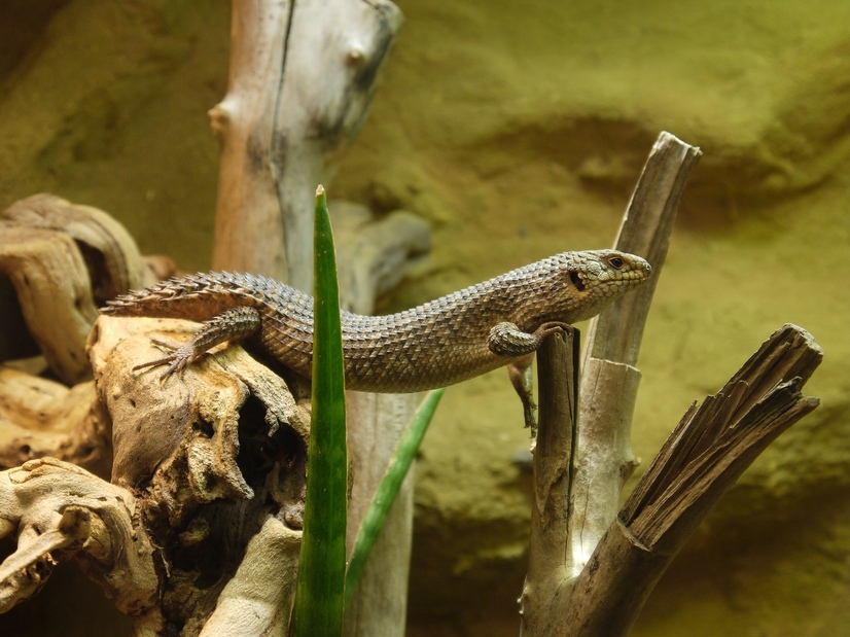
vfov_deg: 25.2
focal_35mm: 58
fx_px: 1424
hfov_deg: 33.2
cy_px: 318
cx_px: 425
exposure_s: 1/60
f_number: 4.9
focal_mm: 29
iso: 200
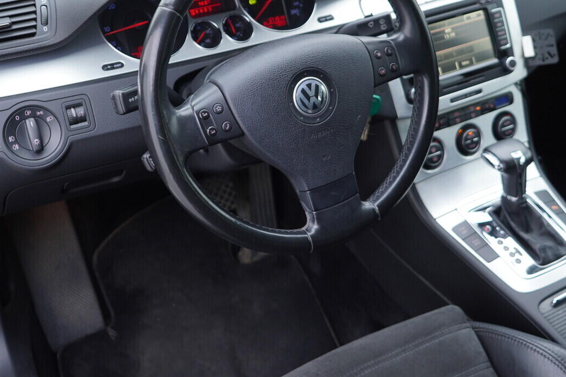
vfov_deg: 26.8
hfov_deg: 39.5
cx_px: 317
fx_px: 786
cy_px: 116
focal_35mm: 50
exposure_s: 1/40
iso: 200
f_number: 2.8
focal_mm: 24
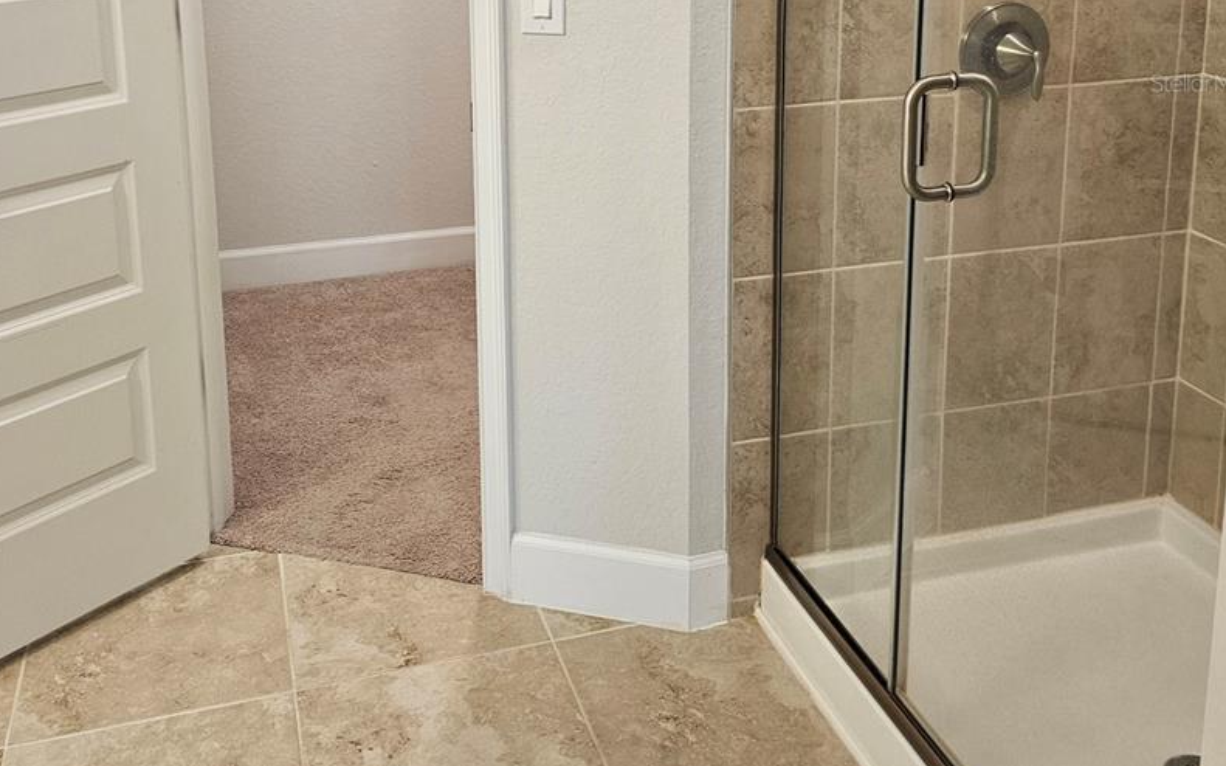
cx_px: 563
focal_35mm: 37
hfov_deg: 52.7
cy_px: 82
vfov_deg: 32.7
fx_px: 1236
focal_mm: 6.3
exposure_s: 1/120
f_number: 1.7
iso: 250
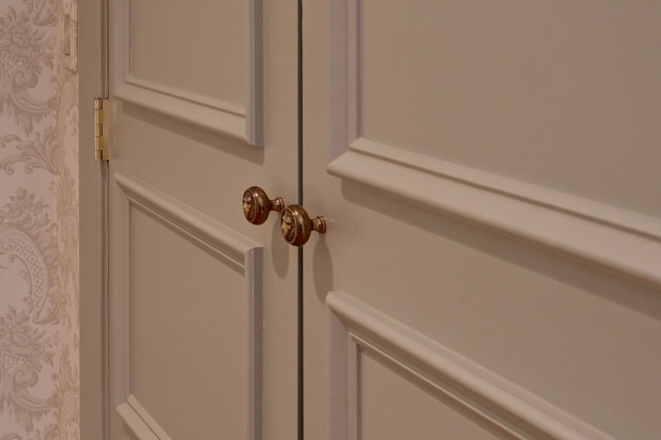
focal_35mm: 62
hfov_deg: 28.7
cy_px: -2
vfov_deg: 21.1
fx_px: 1138
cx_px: -105
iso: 200
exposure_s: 1/4
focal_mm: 14
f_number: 8
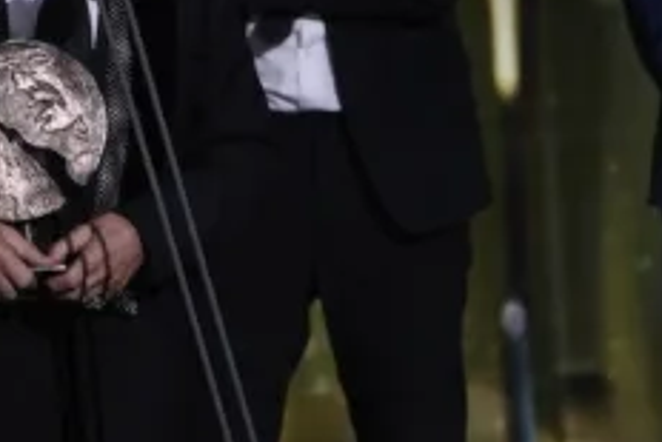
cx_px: 238
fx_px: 17498
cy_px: -71
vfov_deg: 1.4
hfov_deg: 2.2
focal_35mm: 951
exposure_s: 1/320
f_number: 6.3
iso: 2500
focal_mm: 365
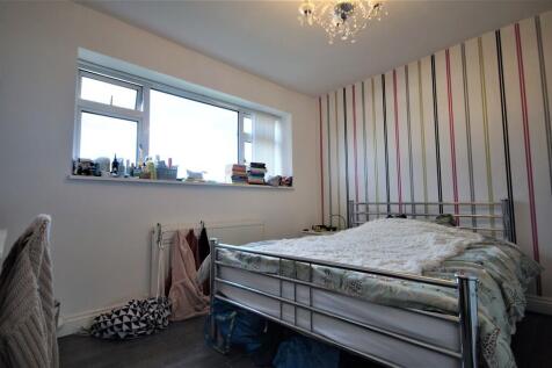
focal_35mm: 18
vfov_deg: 67.3
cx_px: 276
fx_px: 276
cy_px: 184
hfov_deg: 90.0
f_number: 4.5
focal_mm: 12
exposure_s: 1/60
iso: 100
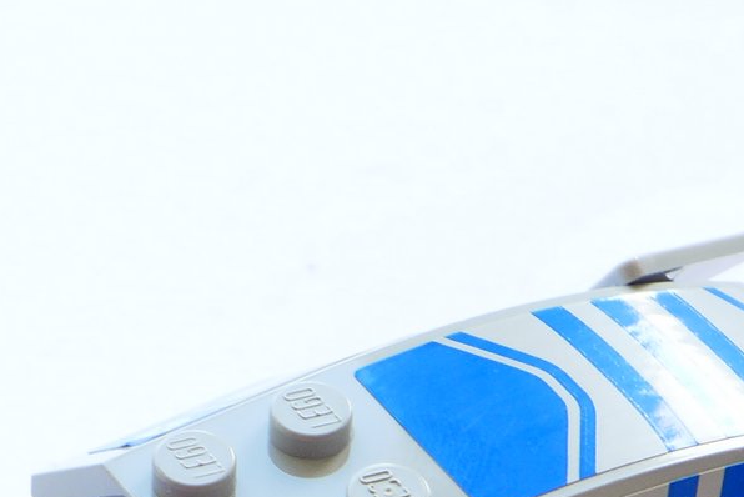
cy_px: 713
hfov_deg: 10.0
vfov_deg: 6.6
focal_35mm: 206
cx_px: 166
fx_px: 4259
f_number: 4.5
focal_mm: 12.8
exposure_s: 1/25
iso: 80
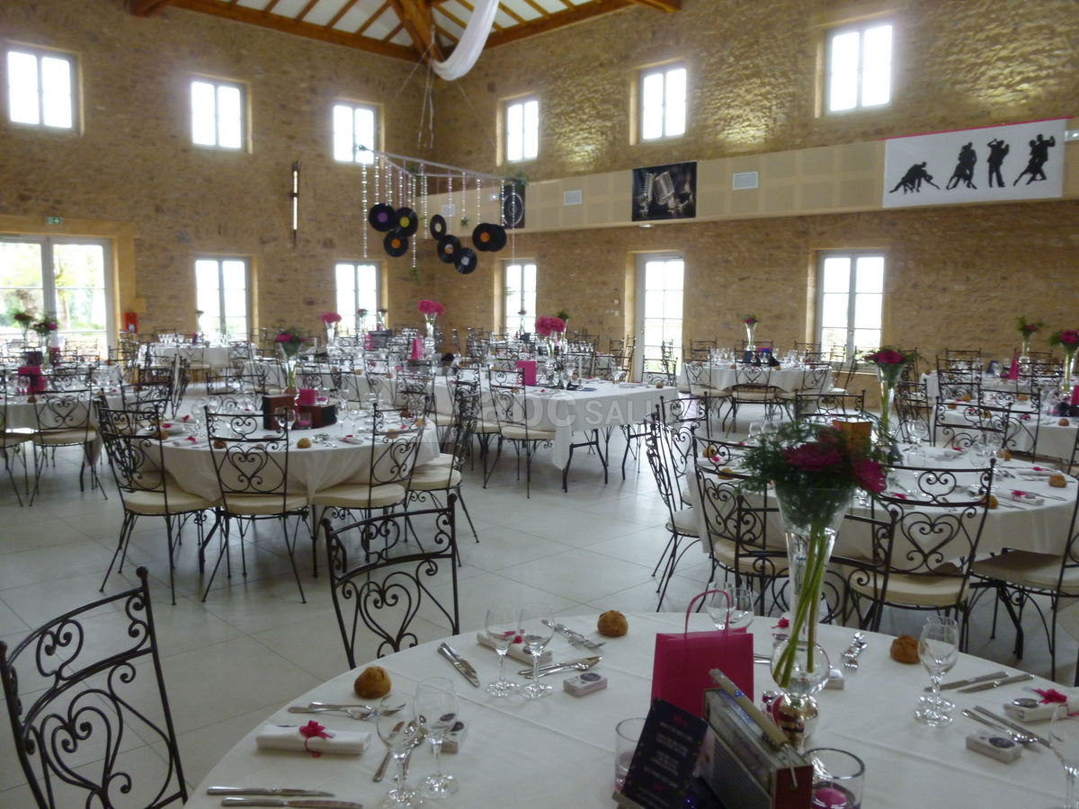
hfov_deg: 61.7
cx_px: 540
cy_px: 404
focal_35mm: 29
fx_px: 904
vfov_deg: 48.2
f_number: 3.3
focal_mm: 5.2
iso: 250
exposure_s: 1/60
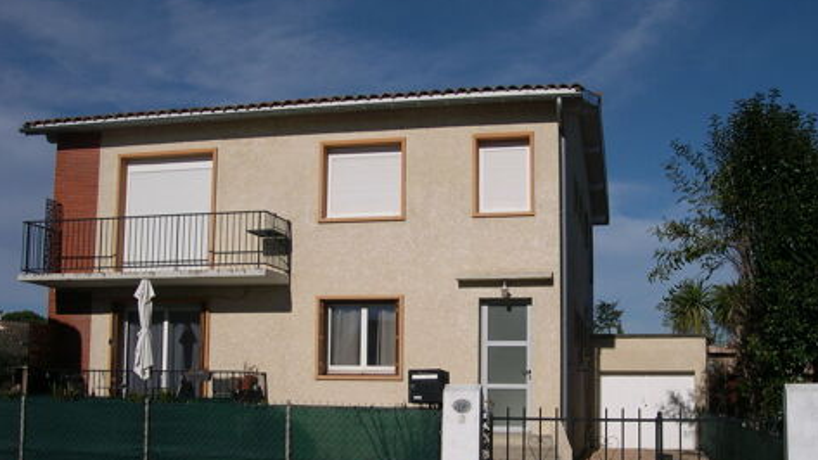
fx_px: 911
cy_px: 285
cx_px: 410
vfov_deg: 28.2
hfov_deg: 48.4
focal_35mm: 42
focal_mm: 8
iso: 100
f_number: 7.6
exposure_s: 1/683
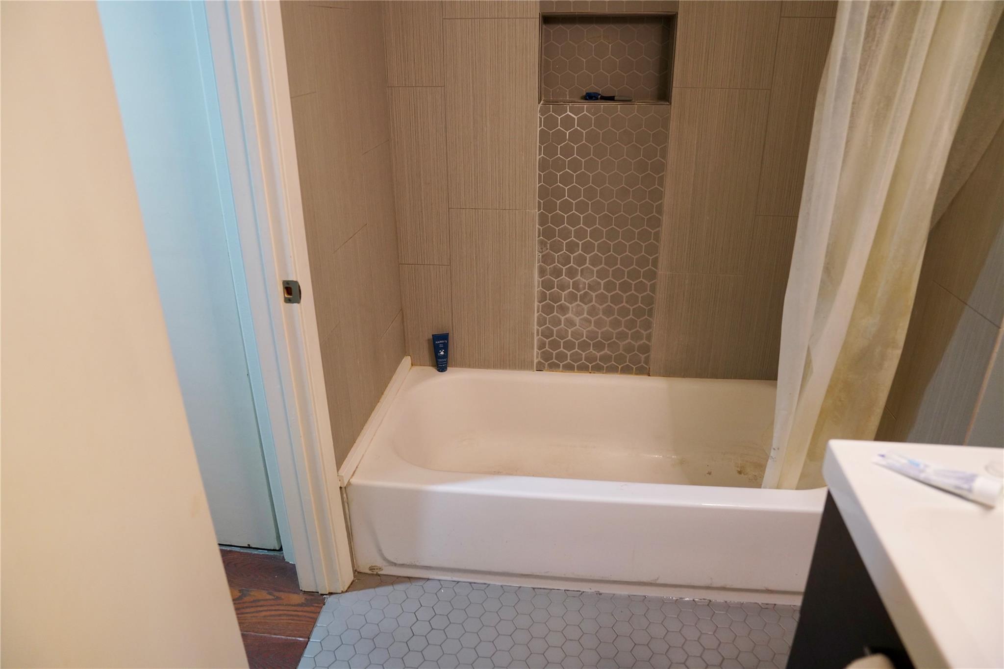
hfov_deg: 73.7
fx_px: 669
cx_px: 502
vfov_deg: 53.1
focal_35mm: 24
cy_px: 334
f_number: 2.8
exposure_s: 1/160
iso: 2000
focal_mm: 24
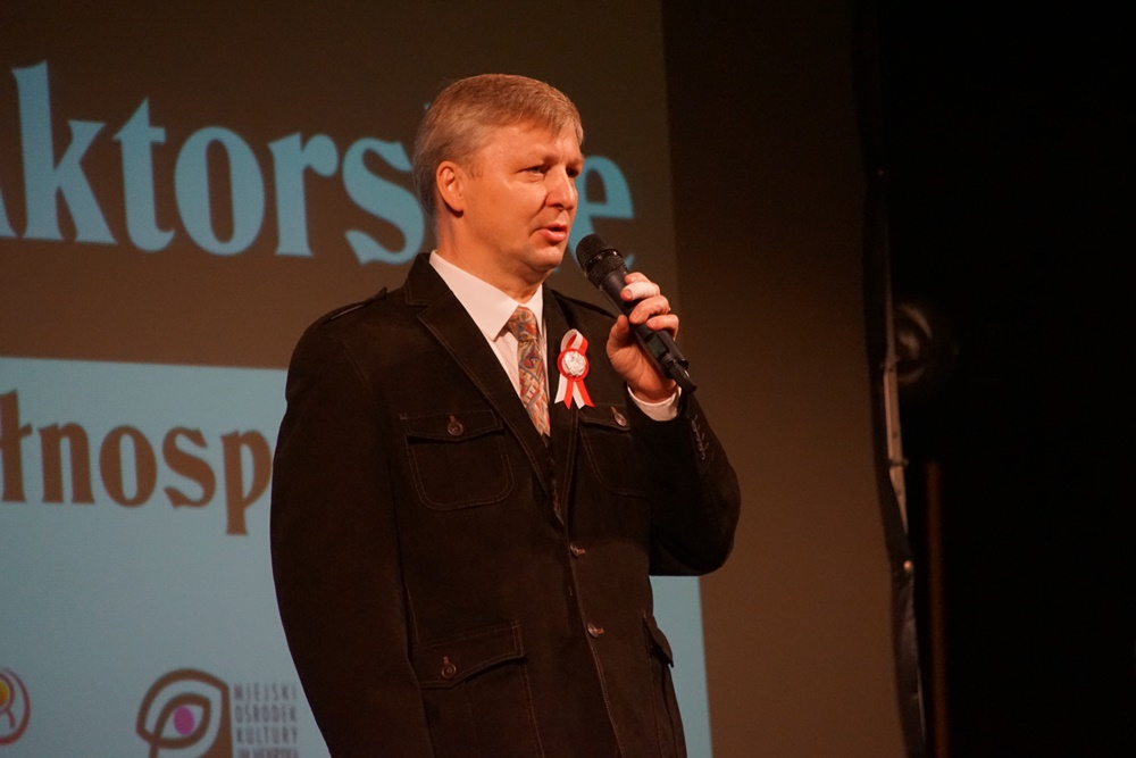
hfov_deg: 6.9
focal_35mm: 300
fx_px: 9467
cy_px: 379
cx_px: 568
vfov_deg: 4.6
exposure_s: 1/100
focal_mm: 200
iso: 3200
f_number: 6.3
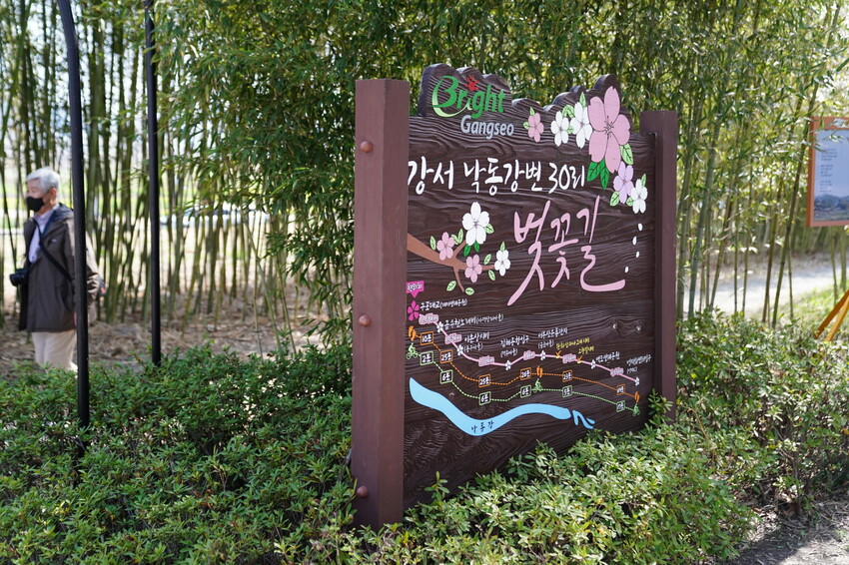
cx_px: 424
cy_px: 282
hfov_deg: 43.6
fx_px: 1061
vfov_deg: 29.8
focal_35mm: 45
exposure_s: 1/2500
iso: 1000
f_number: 2.8
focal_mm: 45
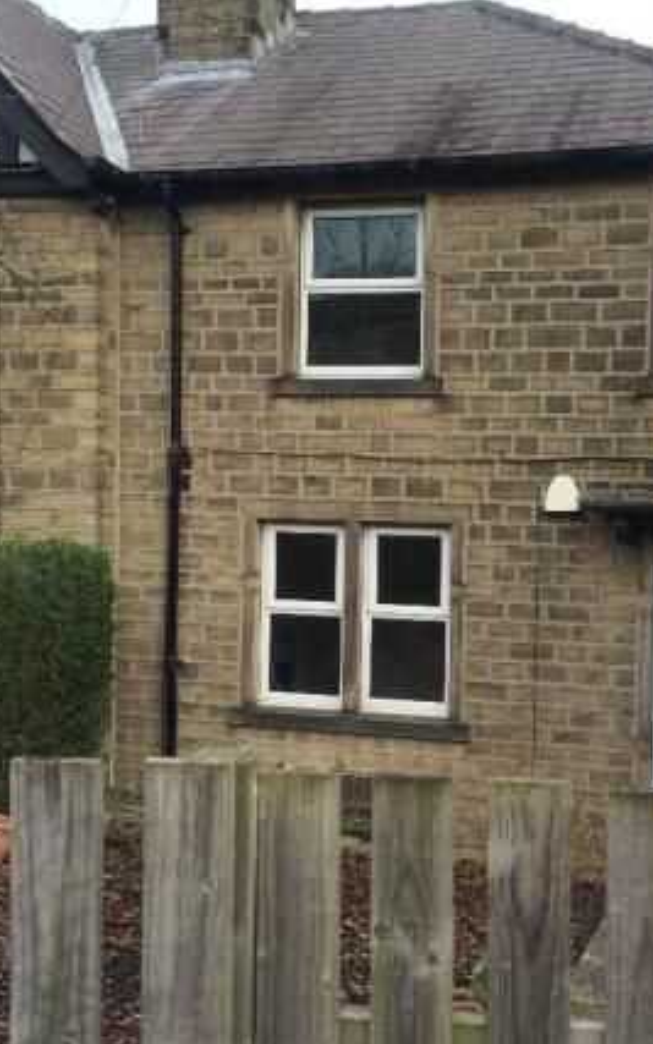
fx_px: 1196
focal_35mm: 42
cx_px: 422
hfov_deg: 30.4
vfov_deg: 47.2
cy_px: 532
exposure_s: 1/260
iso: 32
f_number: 2.2
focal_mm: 4.15
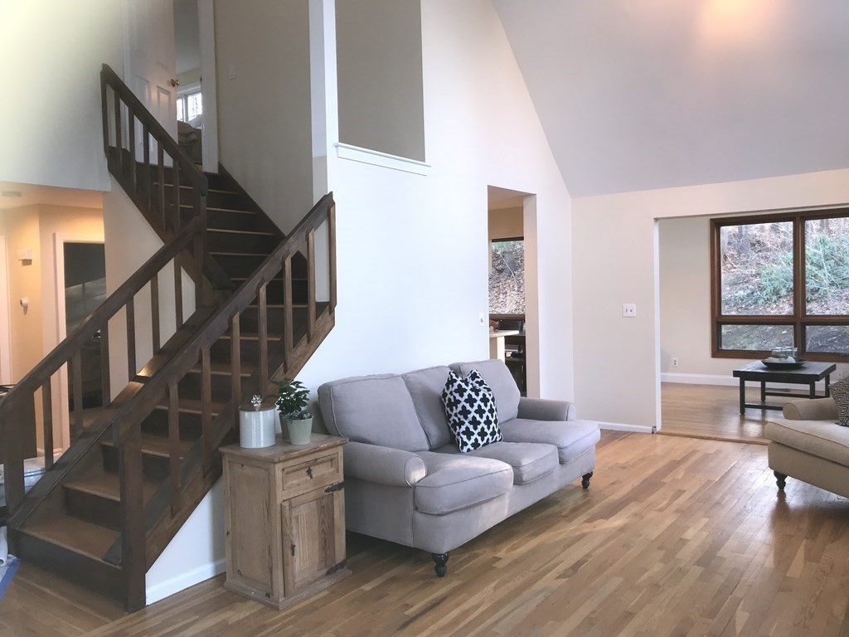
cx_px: 424
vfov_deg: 49.7
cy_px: 318
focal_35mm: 28
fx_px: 687
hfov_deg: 63.4
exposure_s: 1/41
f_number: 1.8
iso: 20
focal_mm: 3.99
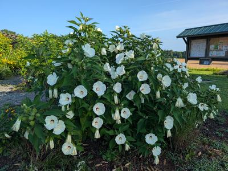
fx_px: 158
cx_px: 114
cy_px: 86
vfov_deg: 56.8
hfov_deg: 71.6
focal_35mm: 24
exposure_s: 1/526
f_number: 1.68
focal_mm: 6.9
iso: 21
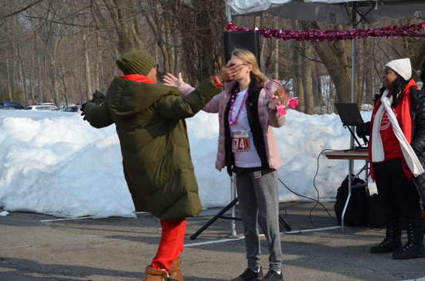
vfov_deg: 15.6
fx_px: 1025
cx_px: 212
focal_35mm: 87
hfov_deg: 23.4
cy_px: 140
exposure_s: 1/1600
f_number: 6.3
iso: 400
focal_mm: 58
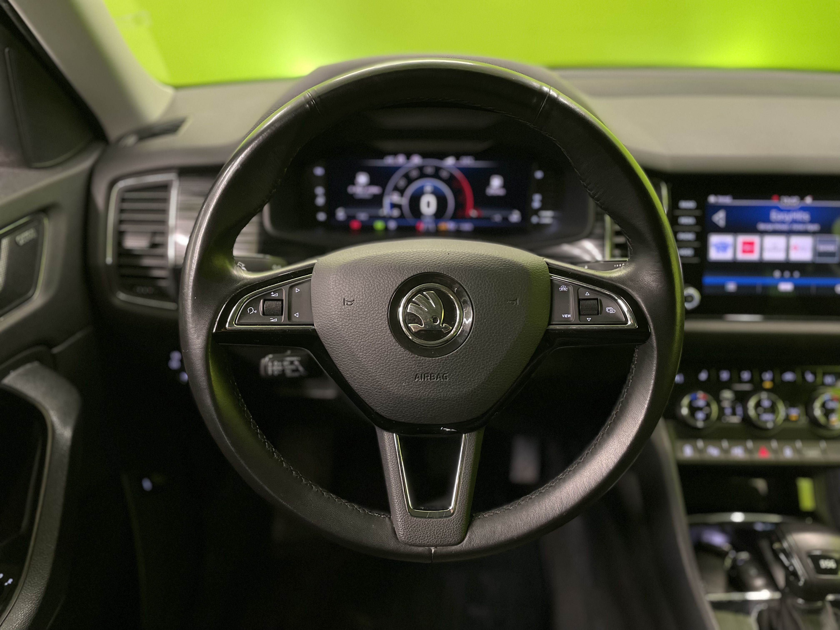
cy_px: 315
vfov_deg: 53.1
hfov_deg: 67.3
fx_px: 631
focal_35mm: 26
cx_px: 420
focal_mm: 4.2
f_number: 1.6
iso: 400
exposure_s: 1/50
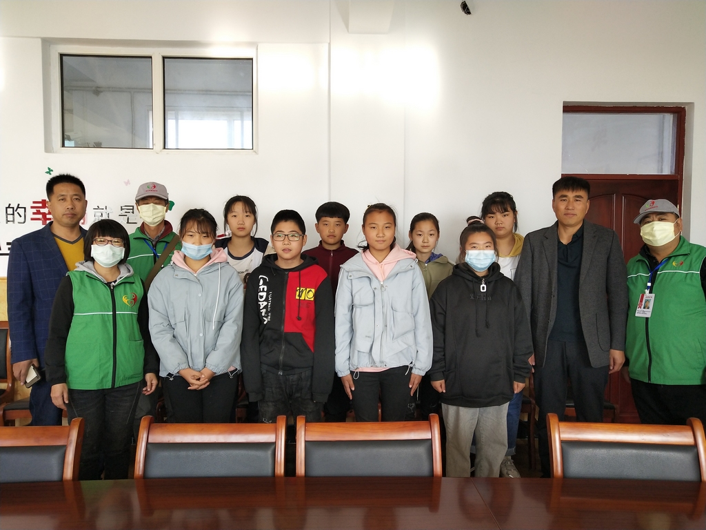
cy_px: 265
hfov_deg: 60.0
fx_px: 612
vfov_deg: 46.8
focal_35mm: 30
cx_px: 353
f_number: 1.8
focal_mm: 3.95
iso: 59
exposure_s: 1/100
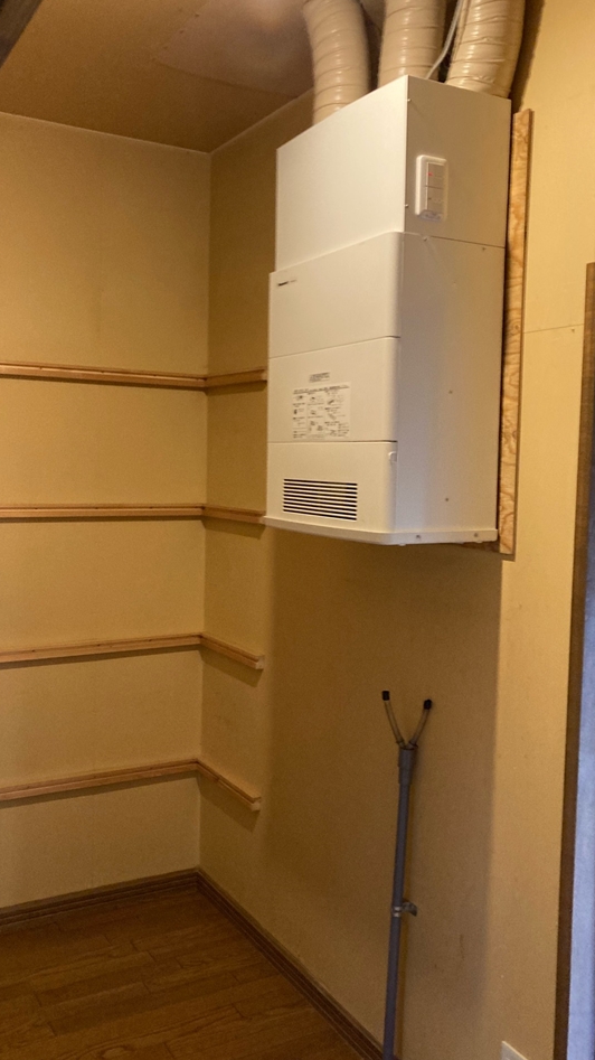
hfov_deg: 35.6
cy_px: 506
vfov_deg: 59.5
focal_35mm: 33
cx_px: 294
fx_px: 926
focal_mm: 3.99
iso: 400
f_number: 1.8
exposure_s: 1/33
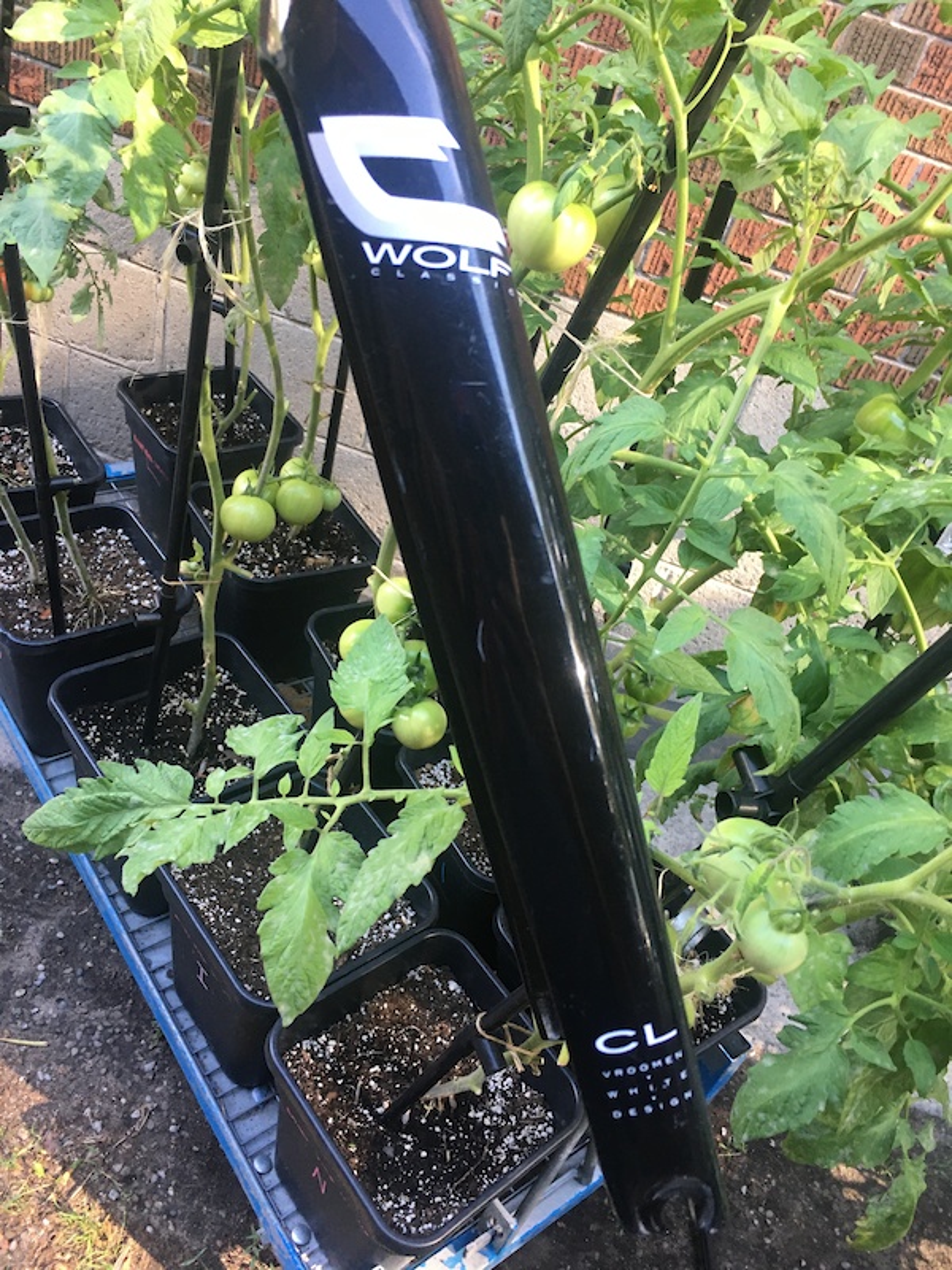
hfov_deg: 48.2
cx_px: 476
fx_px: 1063
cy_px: 635
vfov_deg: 61.7
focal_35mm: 29
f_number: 2.2
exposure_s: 1/30
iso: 40
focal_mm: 4.15
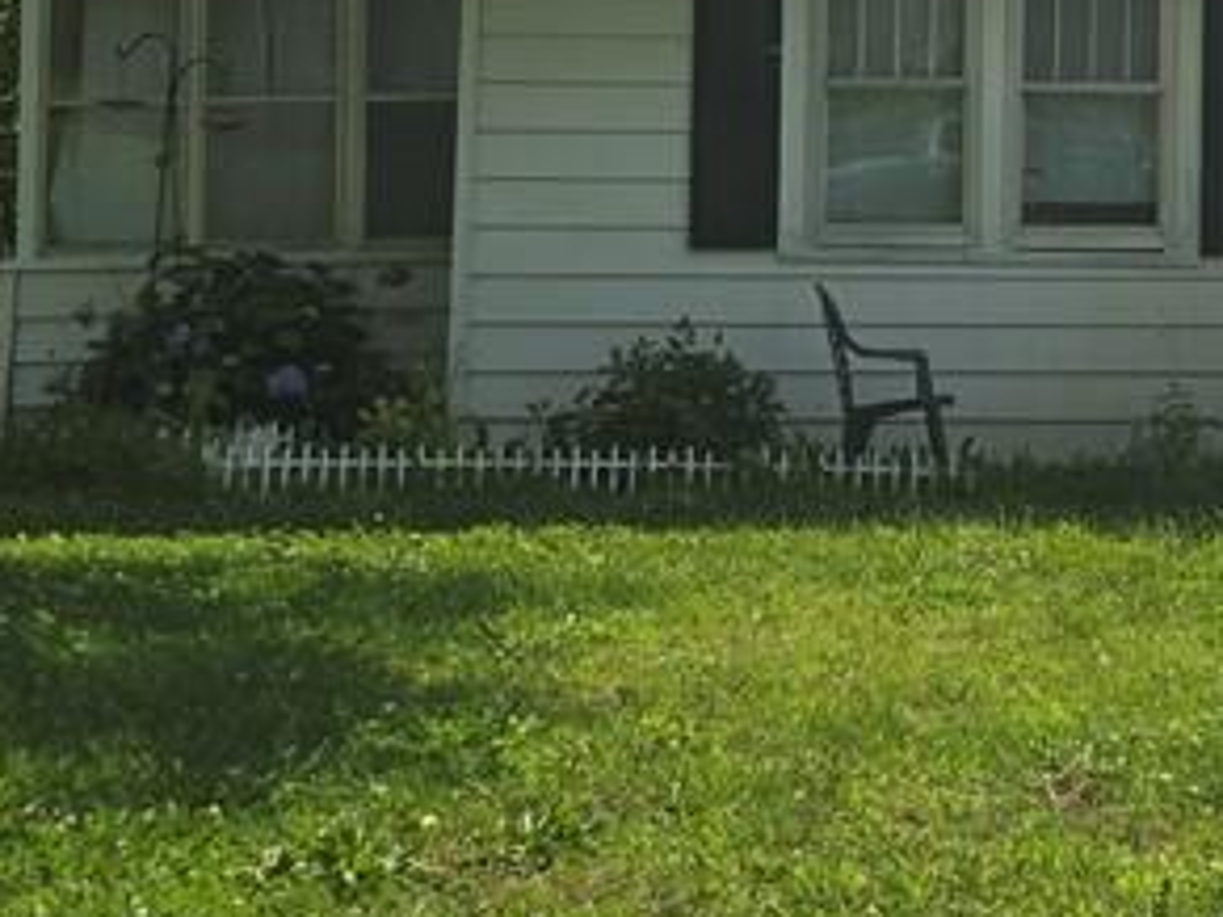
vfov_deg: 17.8
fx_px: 2861
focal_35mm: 81
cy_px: 0
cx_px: 1265
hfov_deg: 23.0
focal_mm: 6.3
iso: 12
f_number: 1.7
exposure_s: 1/924
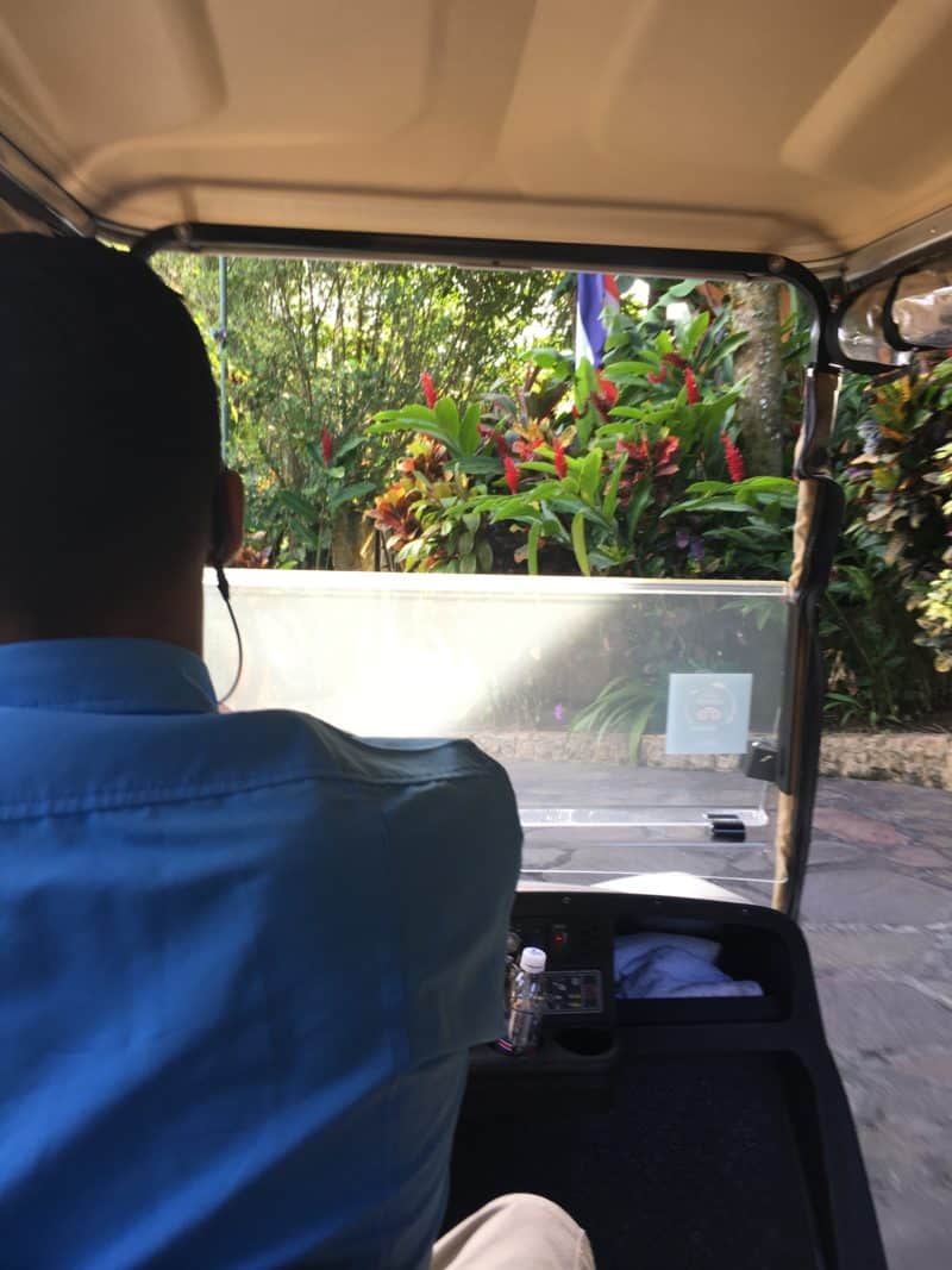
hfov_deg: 48.2
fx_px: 1064
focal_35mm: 29
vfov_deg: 61.7
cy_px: 635
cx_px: 476
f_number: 2.2
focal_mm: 4.15
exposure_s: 1/60
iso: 25
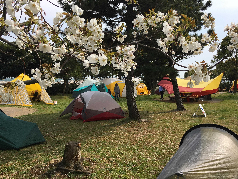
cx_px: 115
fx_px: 206
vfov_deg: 46.8
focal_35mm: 30
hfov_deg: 60.0
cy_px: 88
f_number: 2.2
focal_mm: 4.2
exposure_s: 1/1304
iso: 25
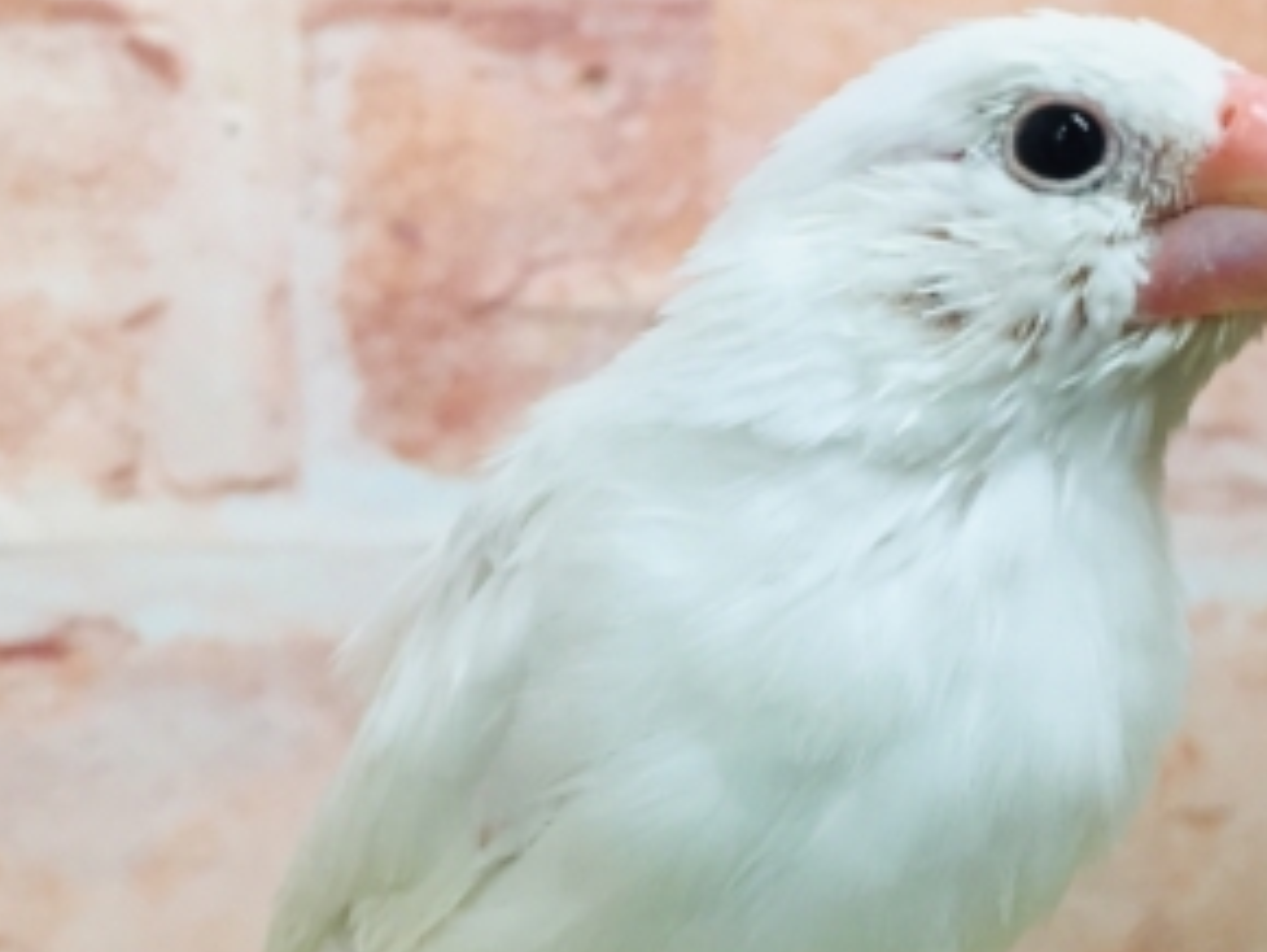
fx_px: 2344
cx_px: 769
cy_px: 537
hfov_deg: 30.2
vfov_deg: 22.9
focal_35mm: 64
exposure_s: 1/30
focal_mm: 4.15
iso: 50
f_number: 2.2
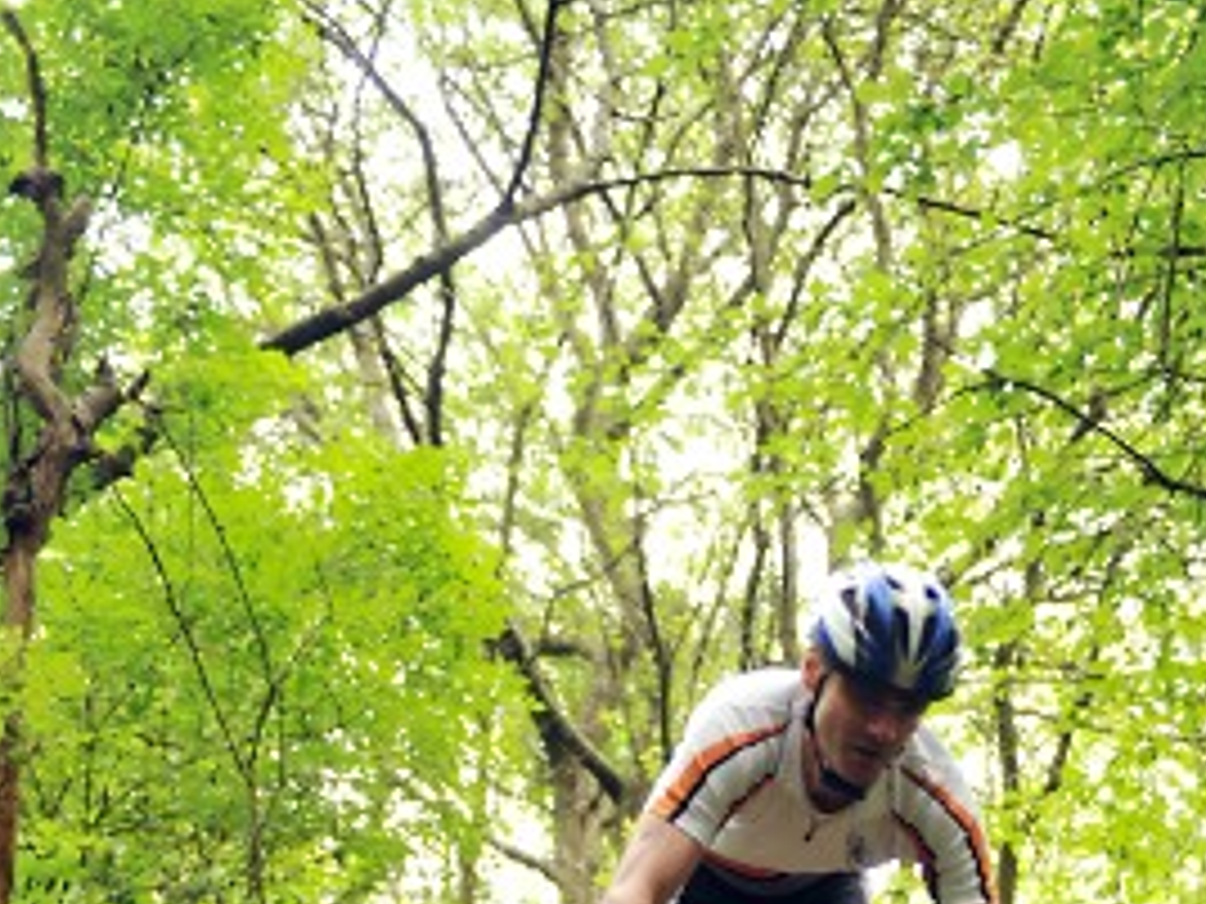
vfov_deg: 16.0
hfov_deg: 22.7
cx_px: 729
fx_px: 2996
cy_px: 1273
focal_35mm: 86
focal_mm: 40
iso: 400
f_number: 2.8
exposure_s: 1/160
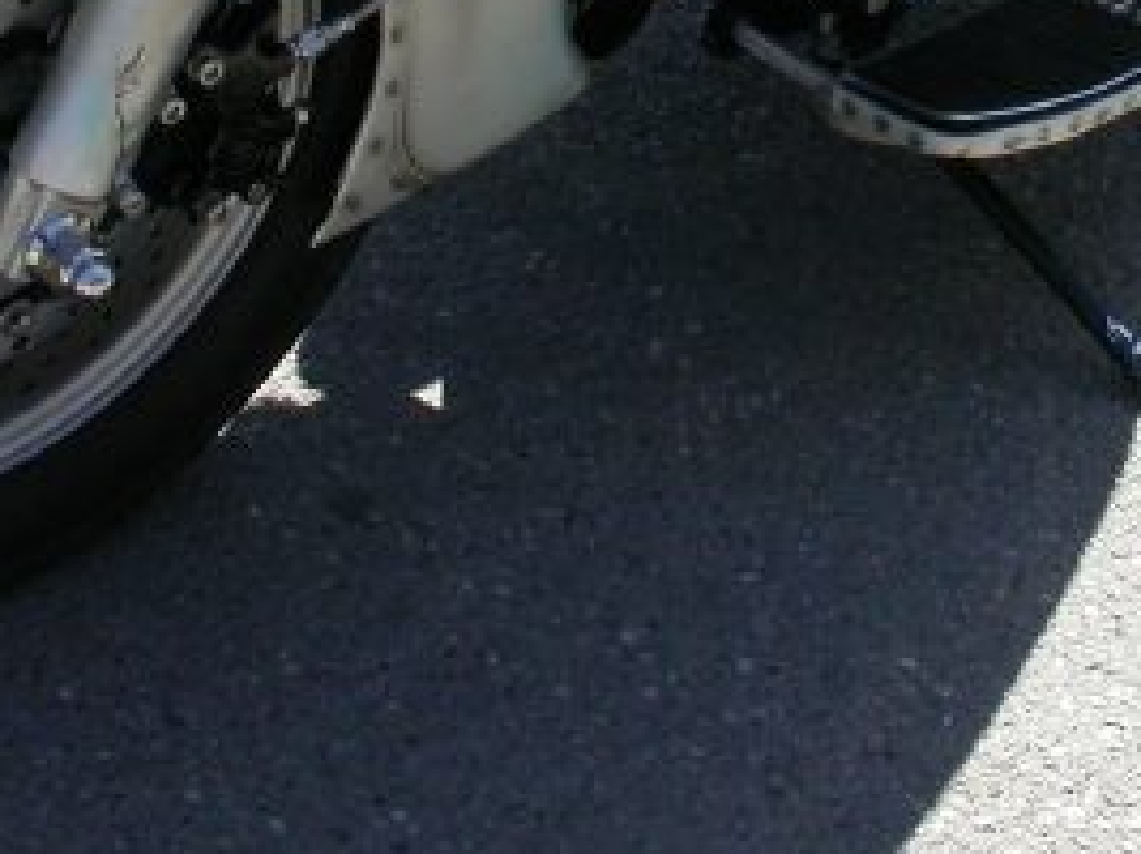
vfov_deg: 12.5
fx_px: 3756
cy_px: -282
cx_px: 731
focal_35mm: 114
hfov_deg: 17.2
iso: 100
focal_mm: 7.85
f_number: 6
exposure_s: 1/210
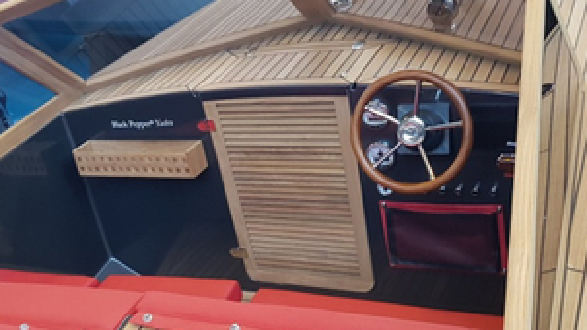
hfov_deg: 55.3
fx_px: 560
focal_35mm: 36
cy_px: 153
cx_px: 288
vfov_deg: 32.8
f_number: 1.7
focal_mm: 4.2
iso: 160
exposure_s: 1/50
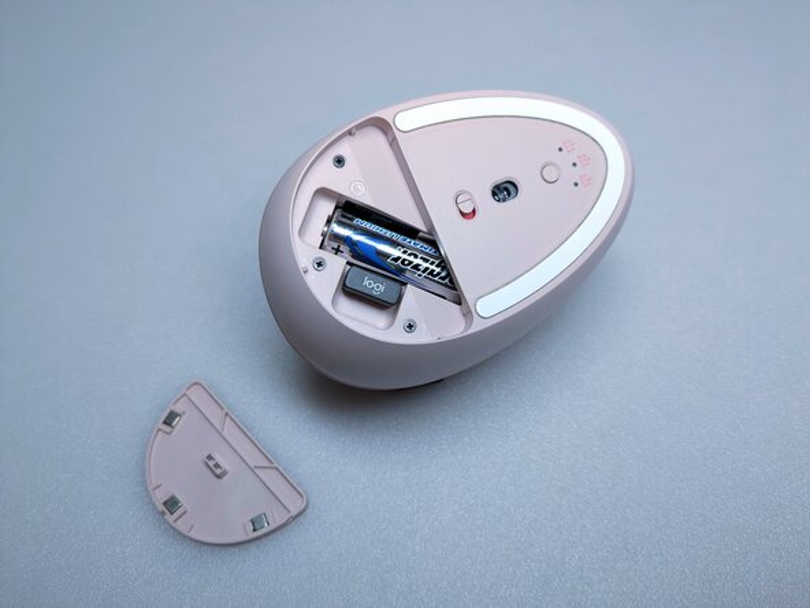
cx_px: 405
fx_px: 632
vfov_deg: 51.4
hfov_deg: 65.3
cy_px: 304
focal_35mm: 27
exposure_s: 1/325
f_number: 1.73
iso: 50
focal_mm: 4.38
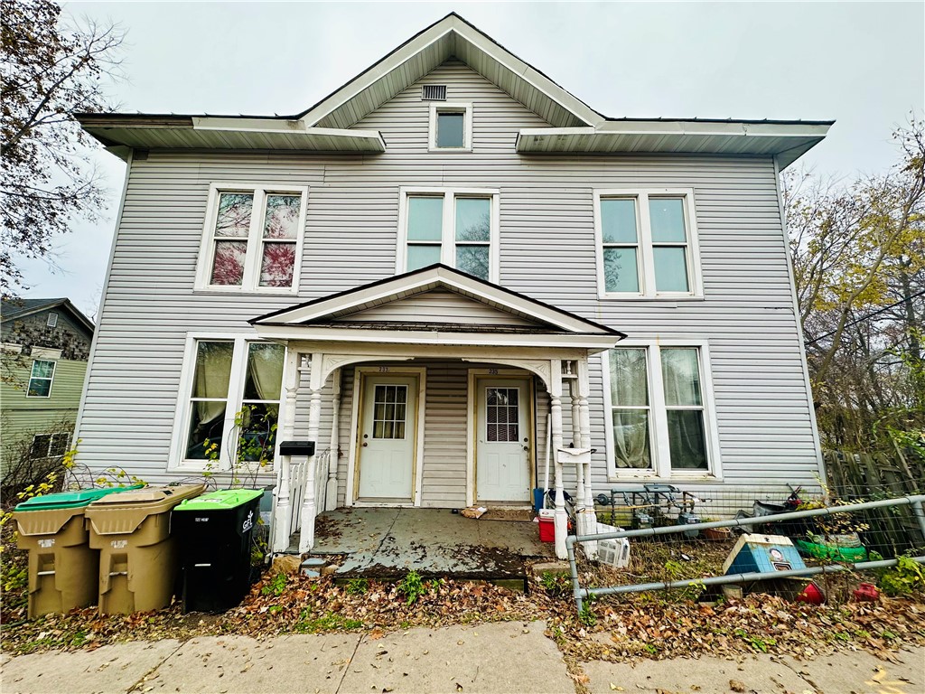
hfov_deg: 102.1
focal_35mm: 14
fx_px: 374
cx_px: 462
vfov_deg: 85.7
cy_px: 347
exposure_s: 1/239
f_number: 2.2
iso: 40
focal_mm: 2.22
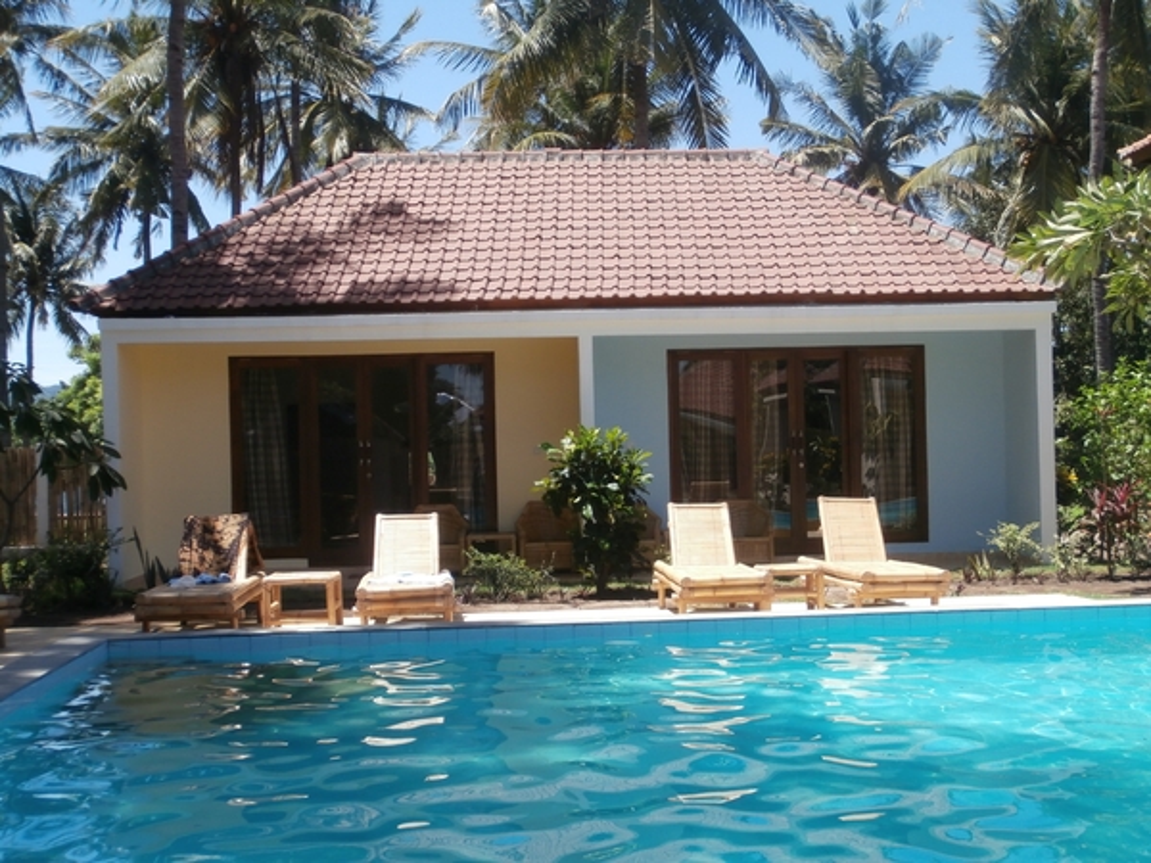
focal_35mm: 47
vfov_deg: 30.9
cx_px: 576
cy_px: 432
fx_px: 1563
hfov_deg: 40.4
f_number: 4.2
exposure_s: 1/400
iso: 100
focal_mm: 8.29
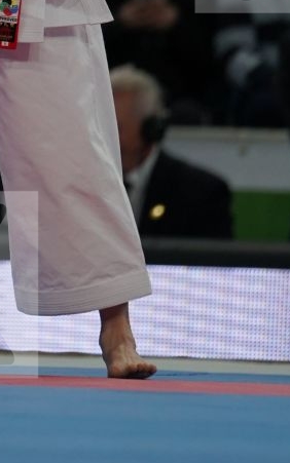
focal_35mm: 767
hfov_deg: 1.7
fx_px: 9696
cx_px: -58
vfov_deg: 2.7
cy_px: -80
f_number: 2.8
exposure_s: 1/1000
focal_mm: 189
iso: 1000
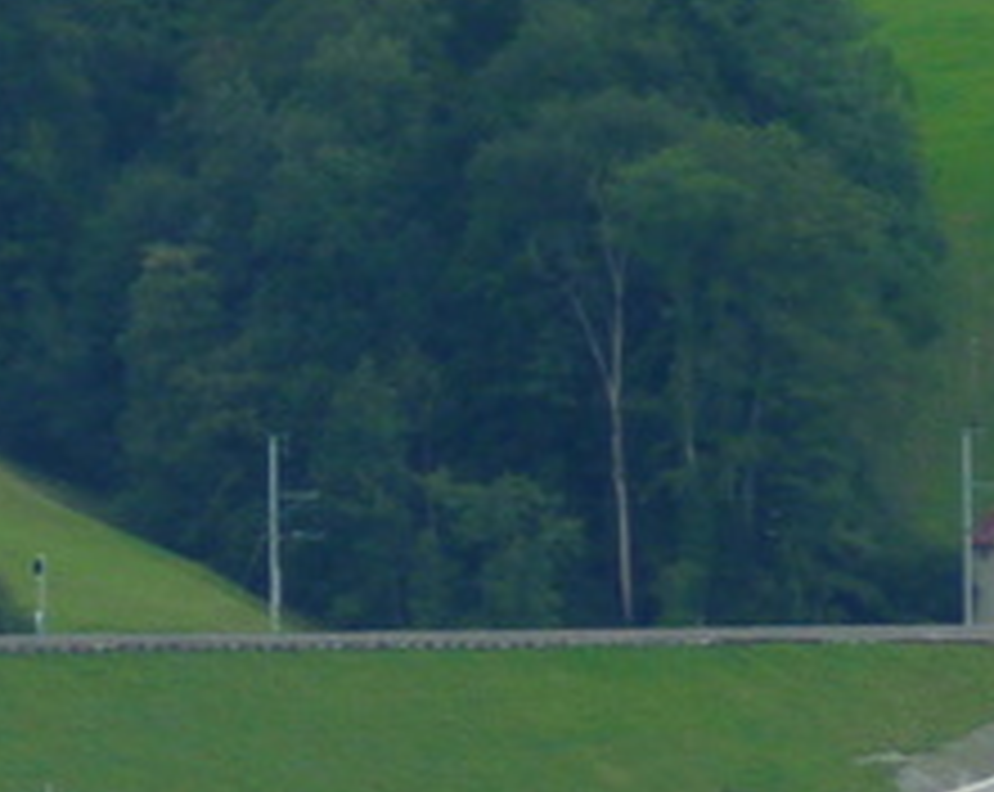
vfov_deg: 1.2
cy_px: 612
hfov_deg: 1.6
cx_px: -1025
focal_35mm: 1239
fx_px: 36385
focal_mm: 47
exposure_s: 1/250
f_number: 4.9
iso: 100
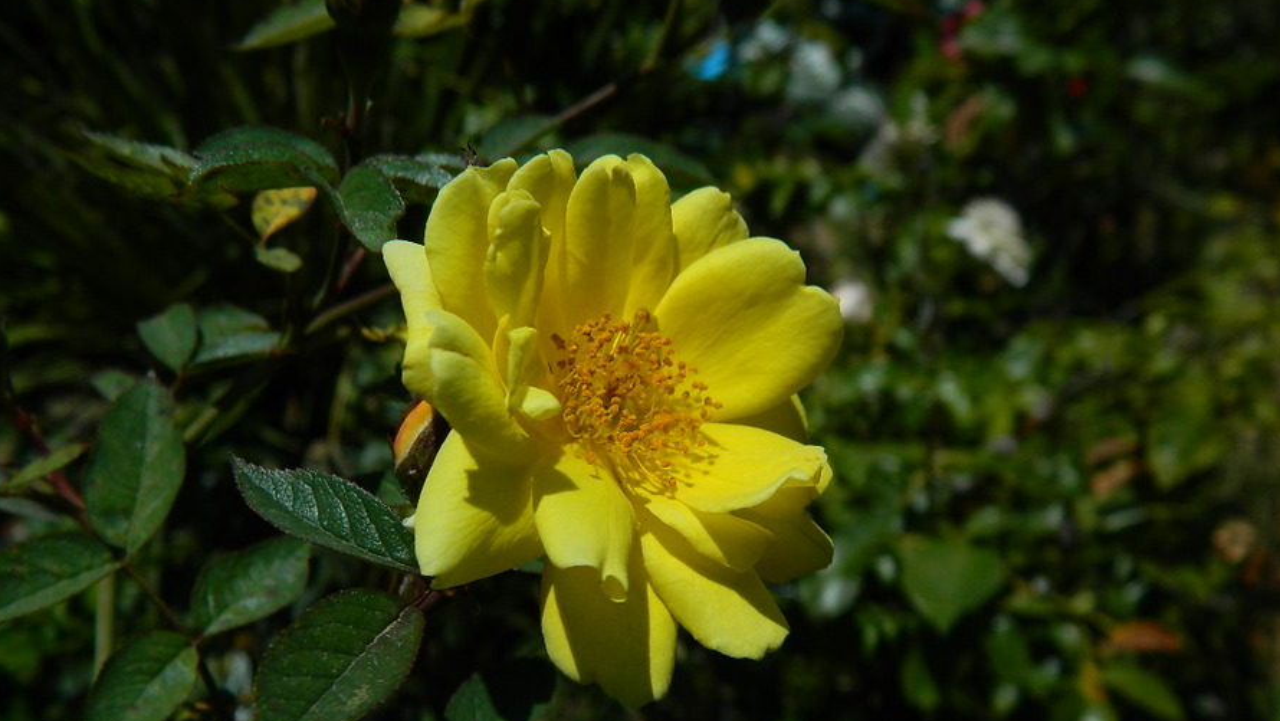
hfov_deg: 58.0
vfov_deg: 34.4
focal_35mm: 34
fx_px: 1154
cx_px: 640
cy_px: 465
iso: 80
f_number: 9.1
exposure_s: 1/400
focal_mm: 5.6
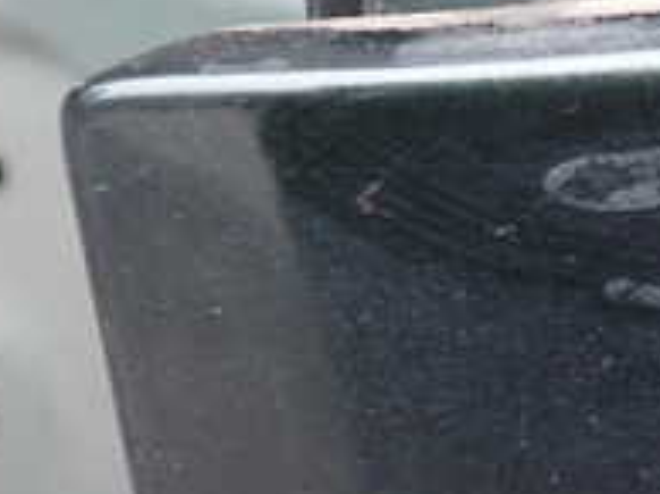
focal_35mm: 93
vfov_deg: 15.6
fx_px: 1771
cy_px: 31
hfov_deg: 19.8
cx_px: 806
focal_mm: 5.4
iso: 200
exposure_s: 1/60
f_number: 2.3
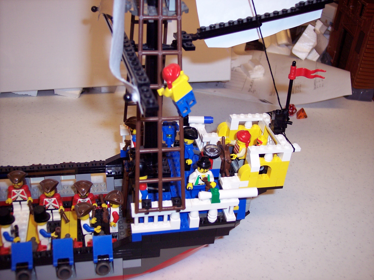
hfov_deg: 47.9
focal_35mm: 39
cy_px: 140
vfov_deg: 36.8
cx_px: 187
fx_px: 421
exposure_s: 1/60
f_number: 2.8
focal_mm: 8
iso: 140
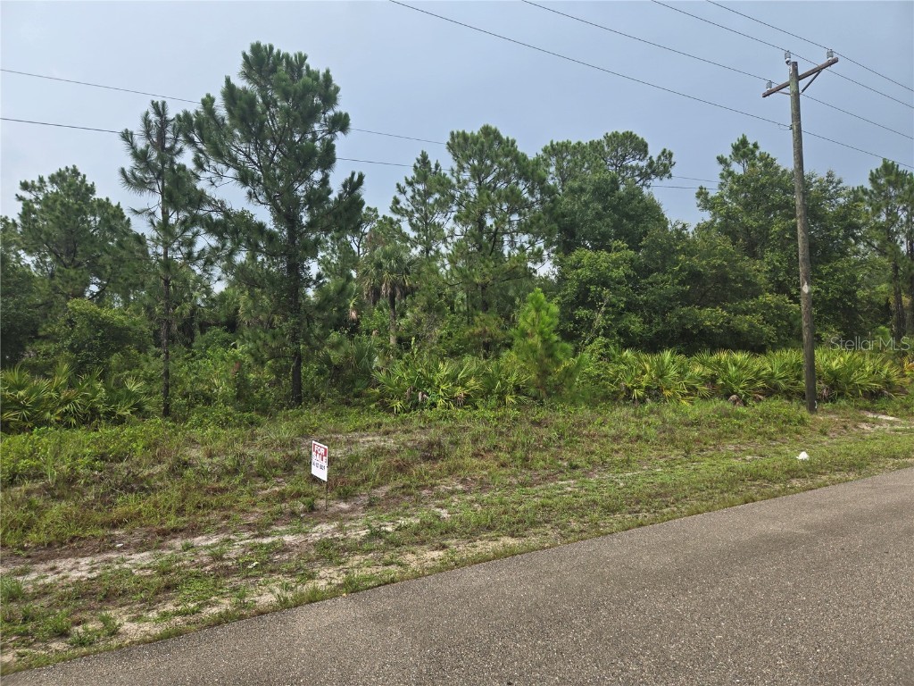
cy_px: 343
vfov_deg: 58.9
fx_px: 607
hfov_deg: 73.9
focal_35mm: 23
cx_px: 457
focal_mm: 5.4
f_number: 1.8
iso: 25
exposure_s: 1/1038
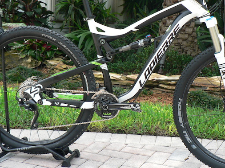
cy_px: 74
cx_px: 148
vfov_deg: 21.6
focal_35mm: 68
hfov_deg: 28.4
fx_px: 442
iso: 80
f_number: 3.2
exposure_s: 1/100
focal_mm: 7.1
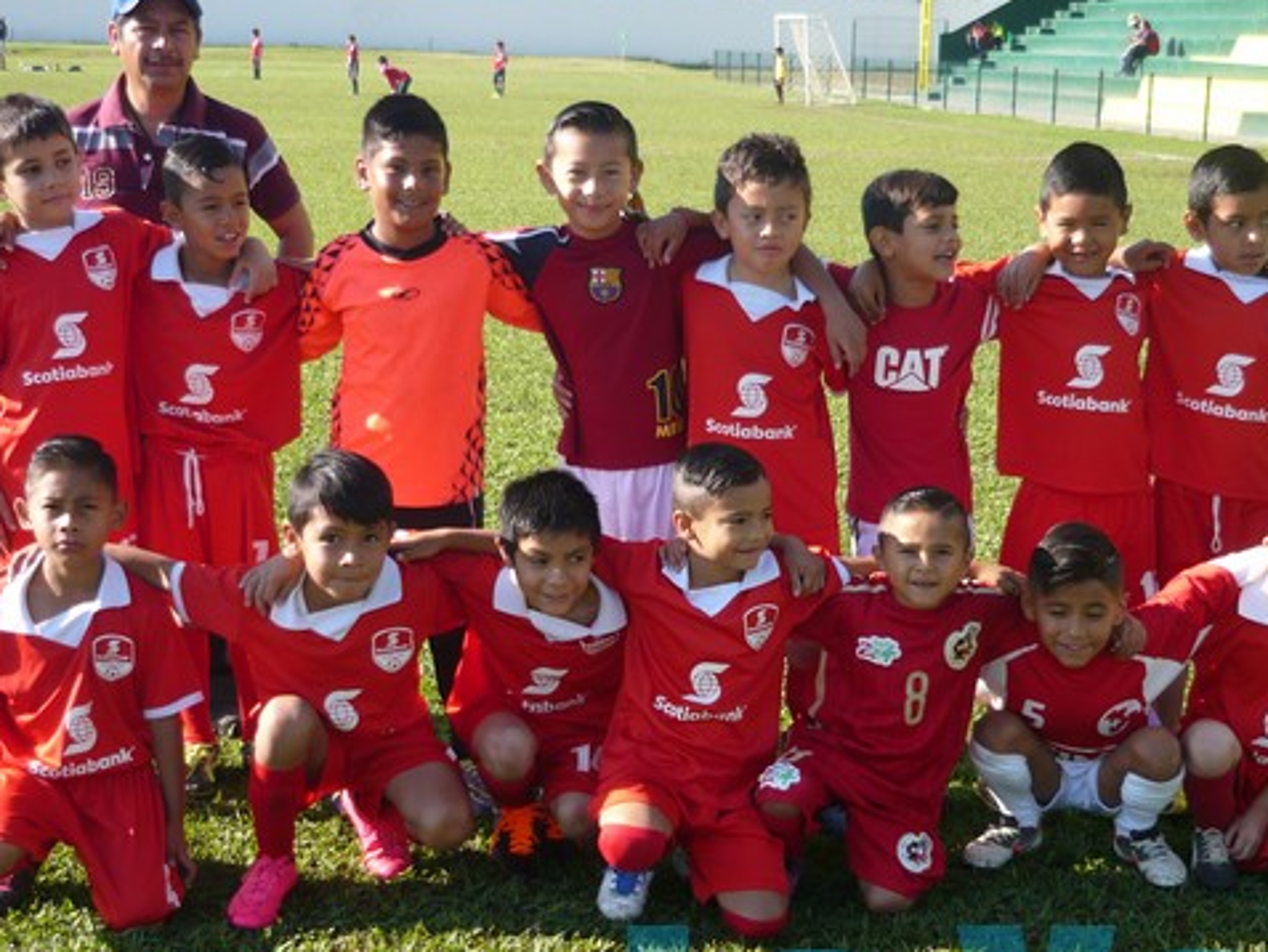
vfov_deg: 24.7
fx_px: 2162
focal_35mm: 59
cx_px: 673
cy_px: 609
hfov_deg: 32.7
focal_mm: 7.2
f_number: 3
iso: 100
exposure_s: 1/400
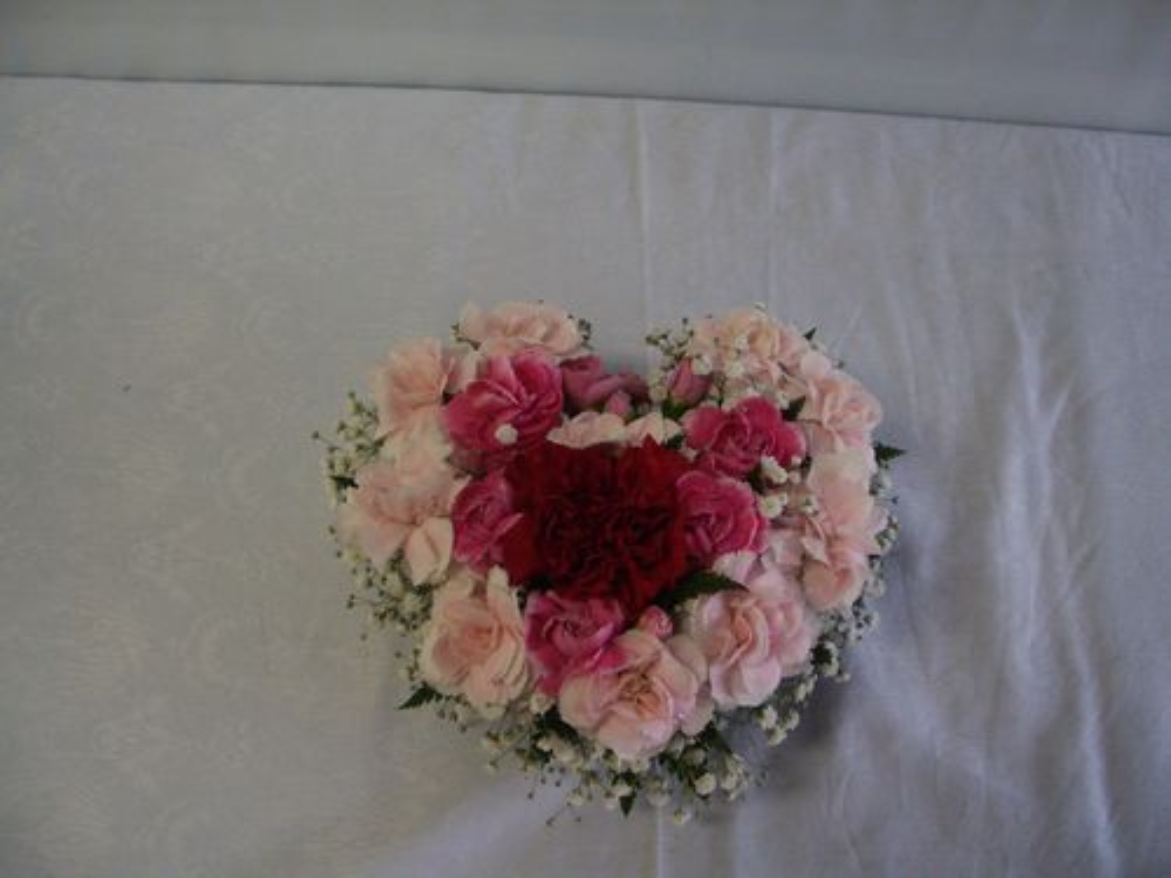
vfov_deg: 40.7
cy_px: 439
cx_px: 586
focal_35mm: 35
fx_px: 1184
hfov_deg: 52.6
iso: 200
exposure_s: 1/60
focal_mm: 5.8
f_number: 2.6
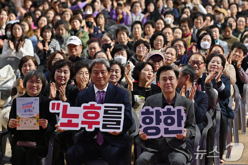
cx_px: 124
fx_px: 1378
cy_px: 82
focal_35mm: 200
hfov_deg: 10.3
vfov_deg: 6.9
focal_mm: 200
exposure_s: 1/250
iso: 1000
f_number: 5.6
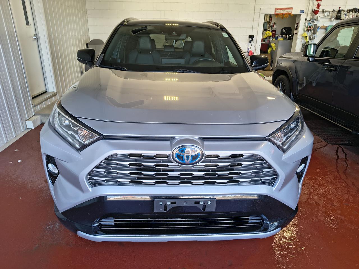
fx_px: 249
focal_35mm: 24
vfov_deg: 56.8
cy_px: 134
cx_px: 180
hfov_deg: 71.6
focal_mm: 5.56
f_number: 1.8
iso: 106
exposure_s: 1/120
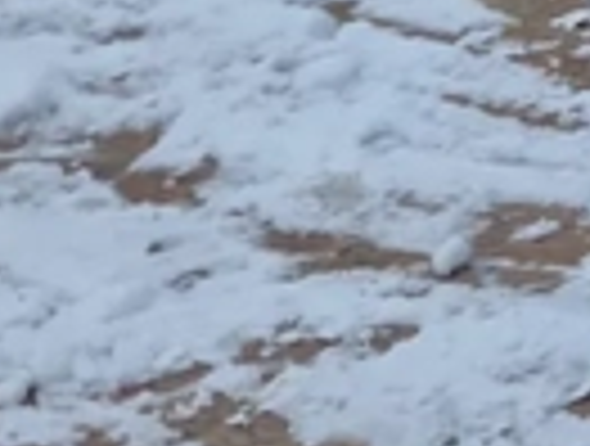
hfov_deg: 9.6
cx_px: 1549
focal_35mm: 175
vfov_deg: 8.3
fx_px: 2991
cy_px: -311
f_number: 1.8
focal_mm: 5.4
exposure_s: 1/1464
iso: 50
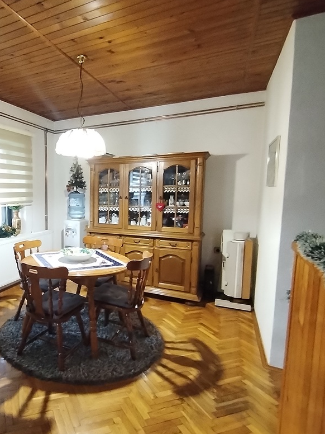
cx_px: 63
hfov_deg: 56.4
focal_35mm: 22
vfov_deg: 76.4
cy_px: 220
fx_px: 275
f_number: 2.2
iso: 1728
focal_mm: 1.42
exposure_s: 1/16.7
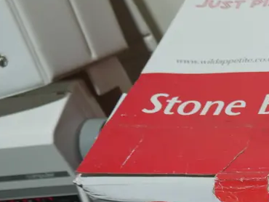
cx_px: 369
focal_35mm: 83
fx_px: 645
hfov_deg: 20.9
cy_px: 161
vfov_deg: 17.7
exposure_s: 1/125
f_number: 4
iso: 200
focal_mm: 15
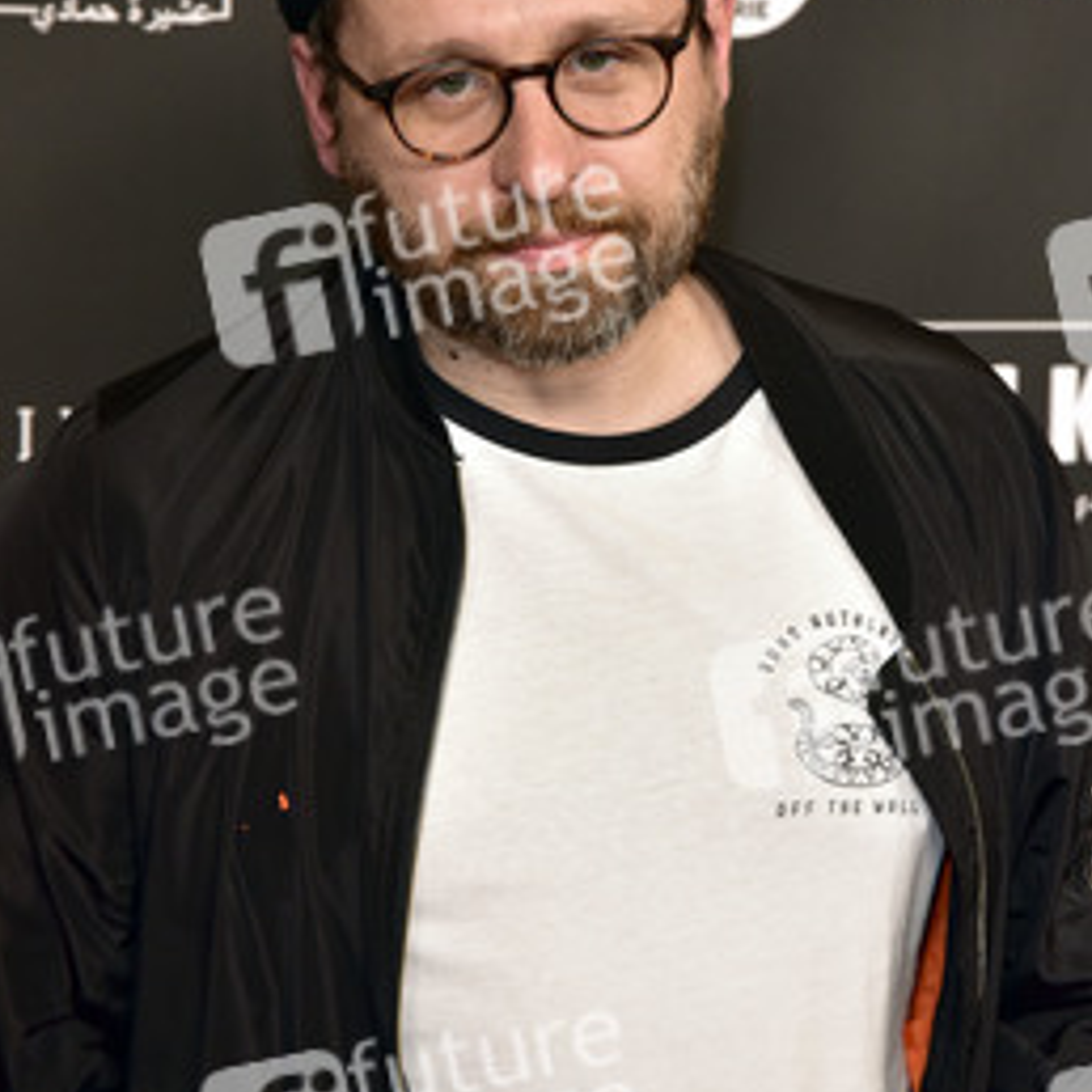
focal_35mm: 138
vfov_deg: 12.6
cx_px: 542
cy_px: 478
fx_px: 4925
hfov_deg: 12.7
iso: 2000
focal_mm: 105
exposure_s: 1/250
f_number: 8
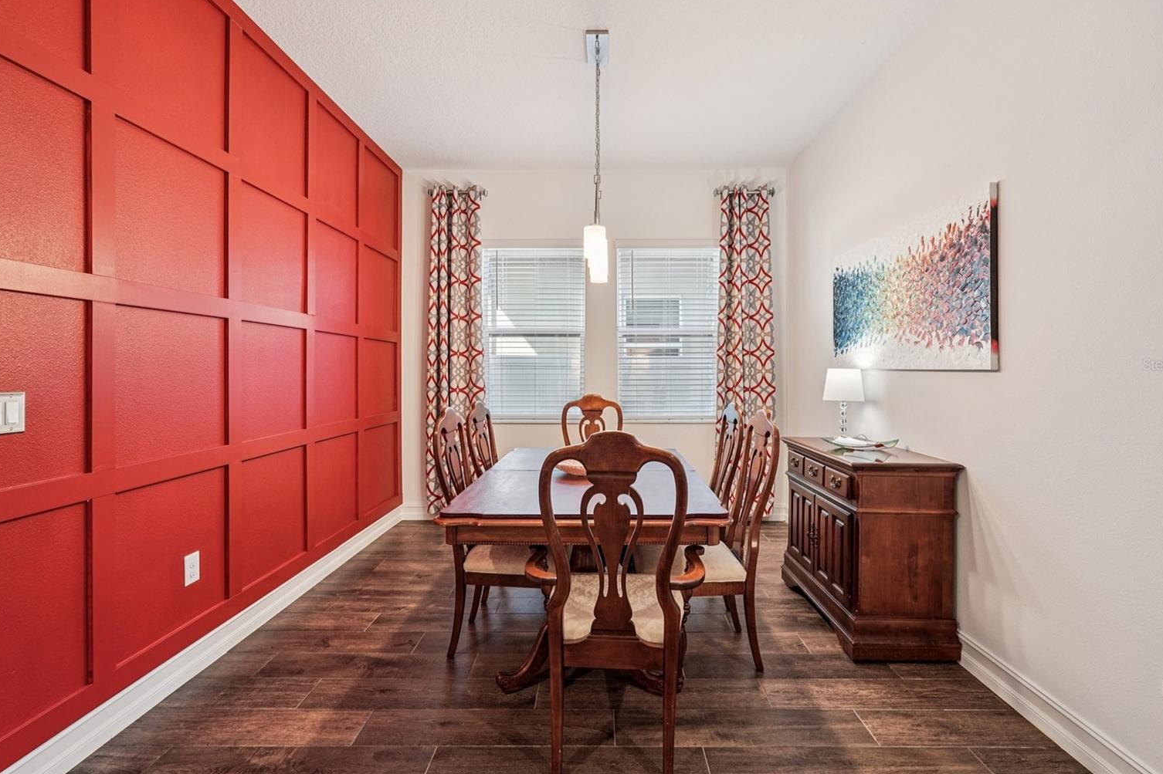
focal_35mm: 17
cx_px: 594
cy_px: 364
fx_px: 549
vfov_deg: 70.3
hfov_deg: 93.3
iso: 400
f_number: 8
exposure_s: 1/6
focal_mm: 16
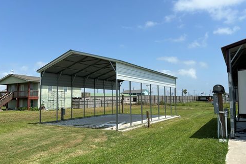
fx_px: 191
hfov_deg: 65.5
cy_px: 87
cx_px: 121
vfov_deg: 46.4
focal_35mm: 28
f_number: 1.6
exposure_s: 1/4255
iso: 50
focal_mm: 5.96
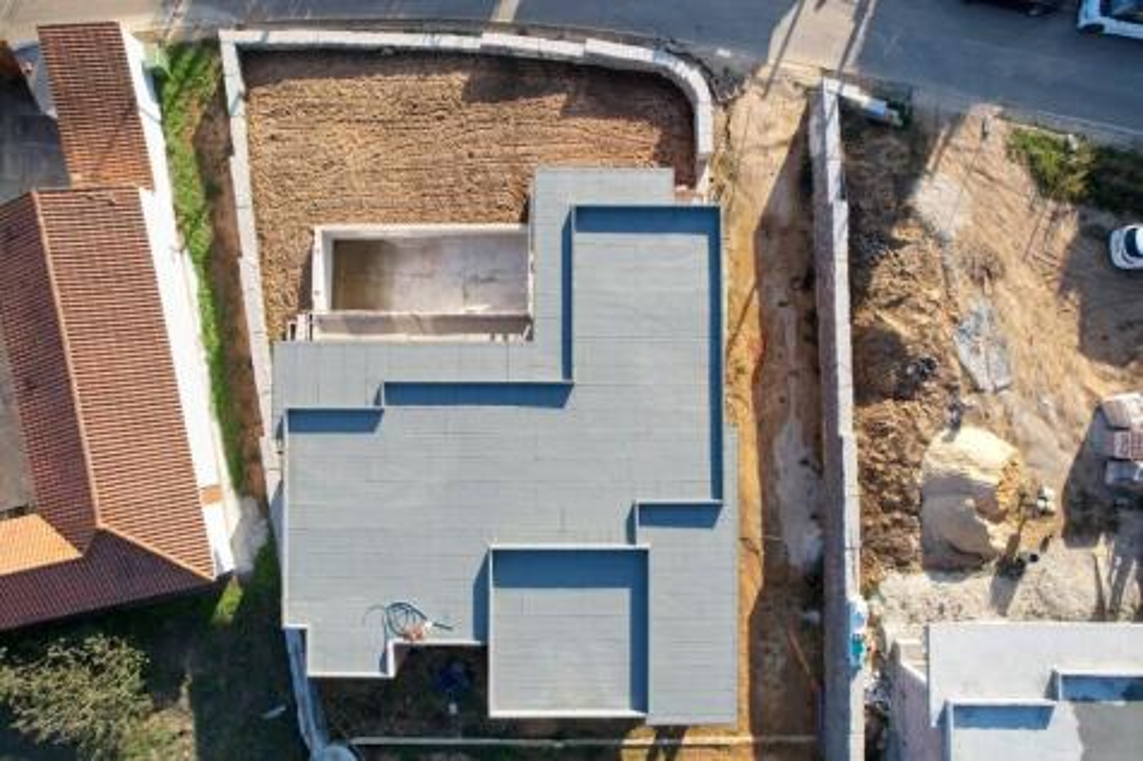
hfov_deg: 78.6
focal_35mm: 22
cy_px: 380
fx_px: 698
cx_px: 572
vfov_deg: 57.2
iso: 100
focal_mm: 8.38
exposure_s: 1/640
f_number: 2.8
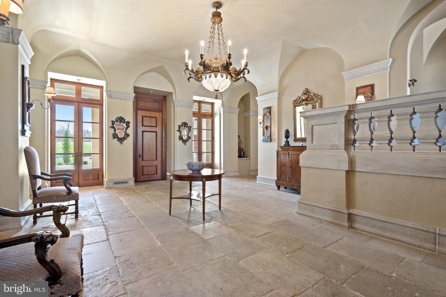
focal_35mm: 16
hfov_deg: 96.7
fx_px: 198
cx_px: 223
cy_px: 148
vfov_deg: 73.7
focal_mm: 16
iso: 500
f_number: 8
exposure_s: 1/5
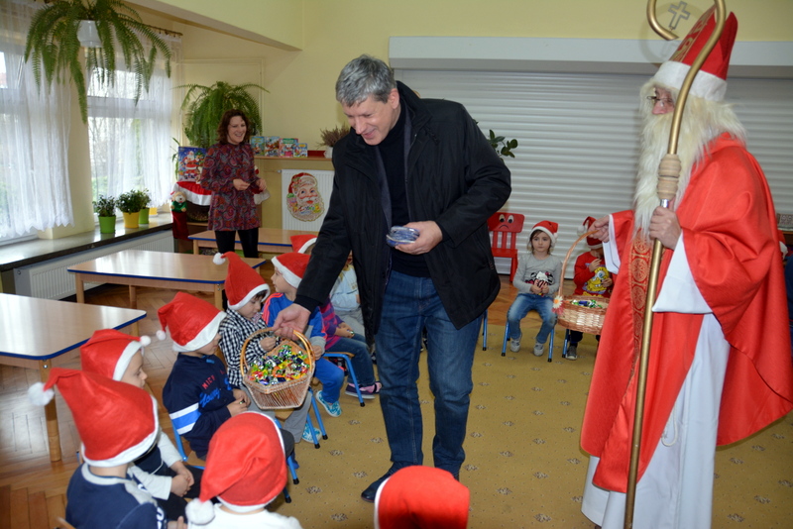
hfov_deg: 67.4
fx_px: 595
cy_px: 264
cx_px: 396
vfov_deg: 48.0
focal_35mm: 27
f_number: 3.5
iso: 560
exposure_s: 1/60
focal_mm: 18
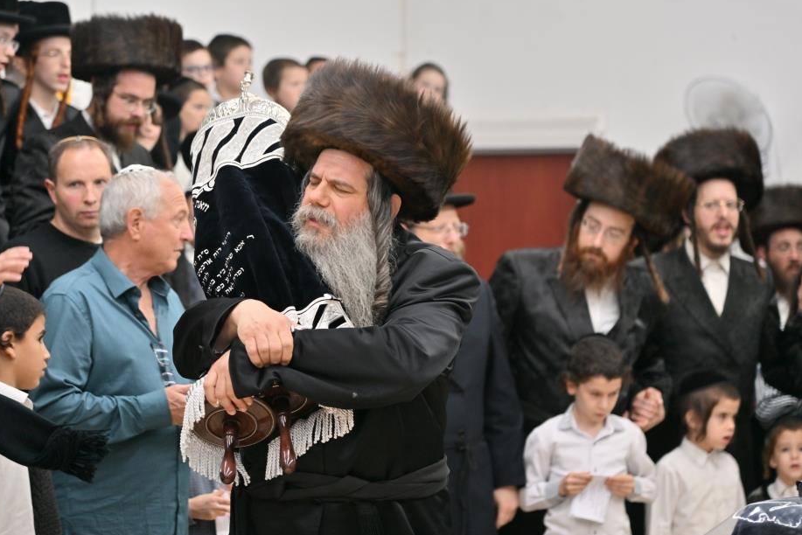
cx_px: 384
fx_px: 2986
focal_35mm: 134
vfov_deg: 10.2
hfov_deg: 15.3
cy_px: 266
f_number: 4
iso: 400
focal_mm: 120
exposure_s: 1/200
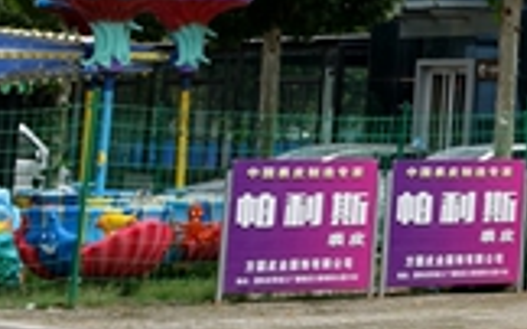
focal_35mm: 168
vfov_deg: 7.4
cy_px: -423
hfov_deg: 11.4
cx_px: 1021
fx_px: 2411
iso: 100
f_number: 4
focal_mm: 13.7
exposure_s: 1/800
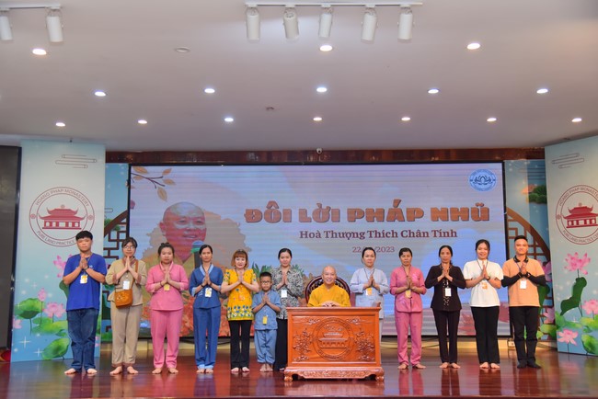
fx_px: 731
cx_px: 299
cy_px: 200
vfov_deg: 30.5
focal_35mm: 44
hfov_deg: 44.5
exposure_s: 1/160
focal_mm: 44
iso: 1250
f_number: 4.5
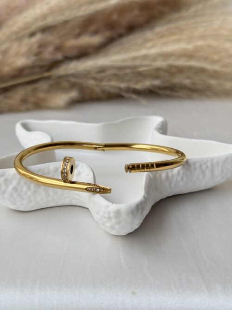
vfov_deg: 39.7
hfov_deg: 30.3
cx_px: 116
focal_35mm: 48
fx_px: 429
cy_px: 155
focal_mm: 6.76
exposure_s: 1/121
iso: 64
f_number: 1.78
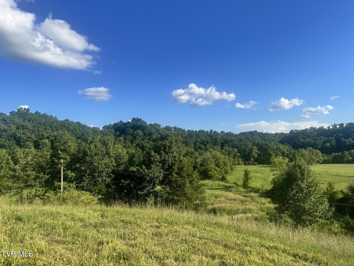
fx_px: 245
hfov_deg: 71.6
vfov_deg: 56.8
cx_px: 177
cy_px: 133
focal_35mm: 24
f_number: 1.78
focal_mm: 6.76
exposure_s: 1/4608
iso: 80
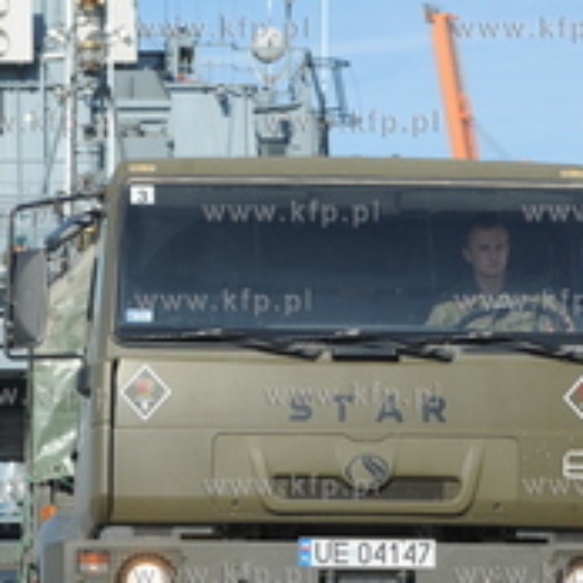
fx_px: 4173
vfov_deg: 8.0
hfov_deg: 8.0
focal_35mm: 219
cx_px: 151
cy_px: 439
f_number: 8
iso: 200
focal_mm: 112
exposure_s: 1/500
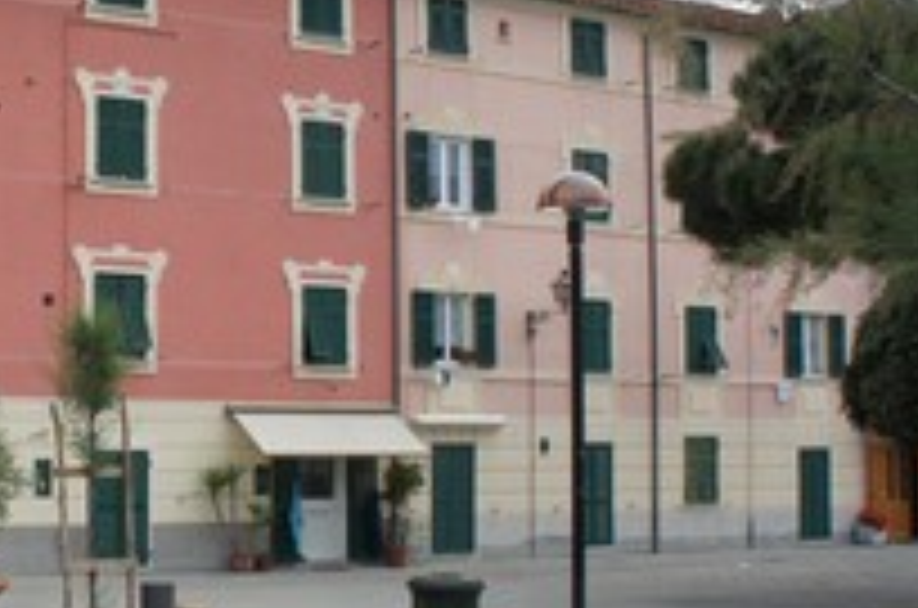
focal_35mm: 61
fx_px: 1552
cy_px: 297
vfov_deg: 22.1
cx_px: 40
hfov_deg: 31.0
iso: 200
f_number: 7.1
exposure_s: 1/320
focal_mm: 18
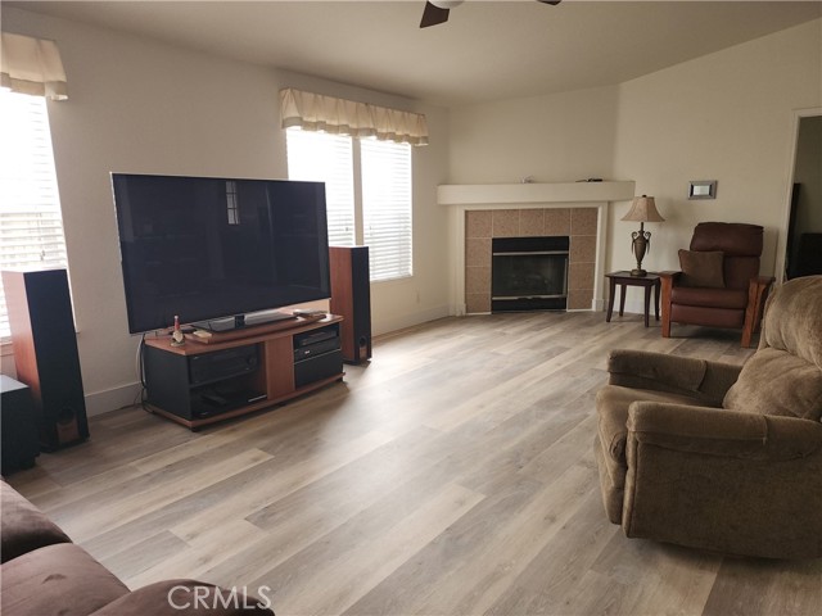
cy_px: 308
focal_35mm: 23
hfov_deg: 73.9
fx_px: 546
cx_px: 411
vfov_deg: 58.9
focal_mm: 6.4
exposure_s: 1/60
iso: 50
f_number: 1.8
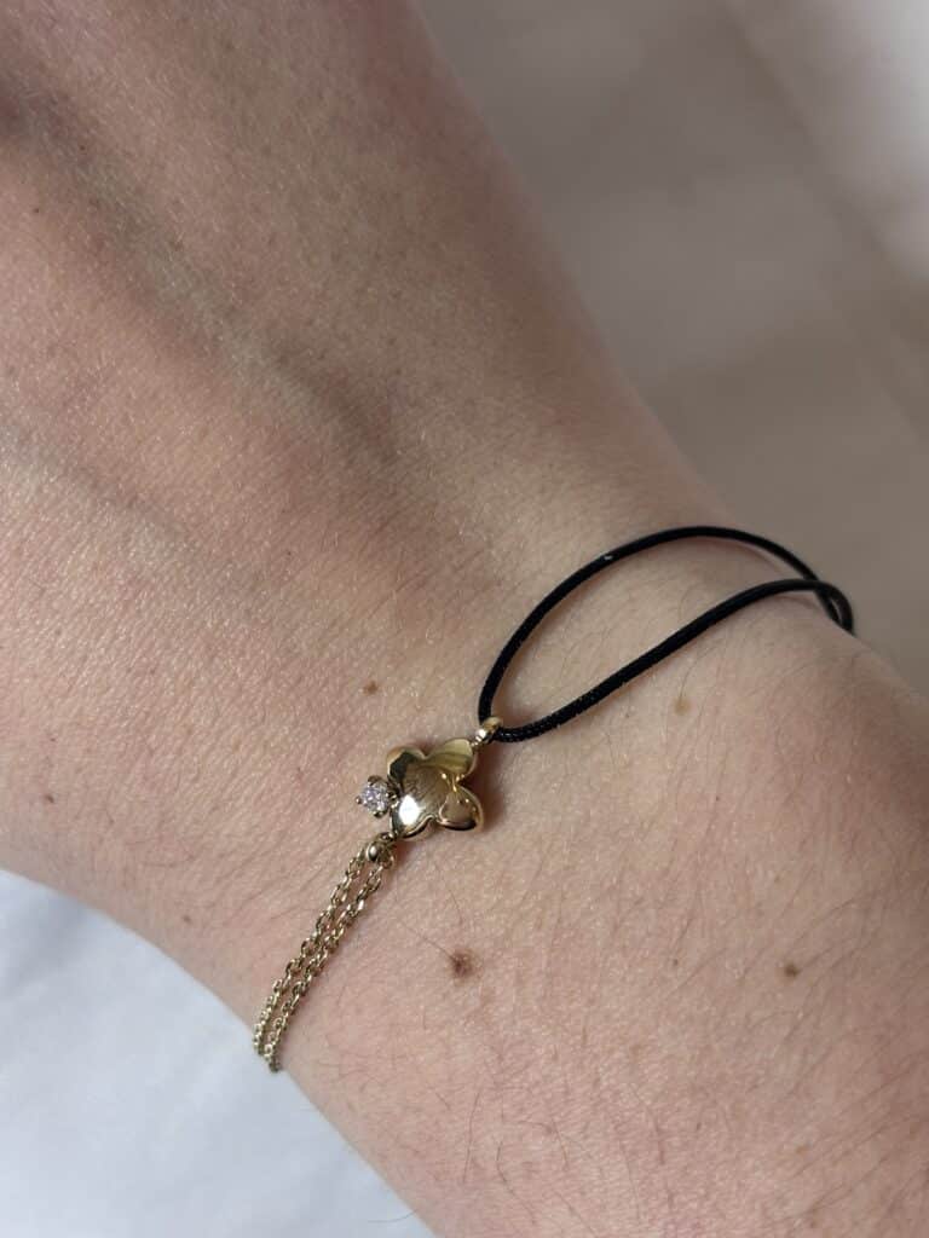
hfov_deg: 28.0
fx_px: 1861
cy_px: 619
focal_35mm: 52
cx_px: 464
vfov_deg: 36.8
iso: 32
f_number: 1.6
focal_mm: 5.96
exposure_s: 1/100
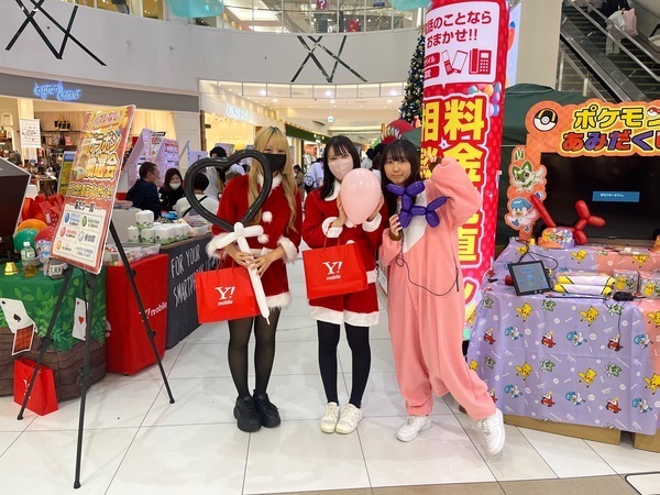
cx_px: 330
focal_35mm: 26
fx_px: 496
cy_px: 248
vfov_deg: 53.1
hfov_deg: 67.3
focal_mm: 5.1
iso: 125
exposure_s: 1/120
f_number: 1.6
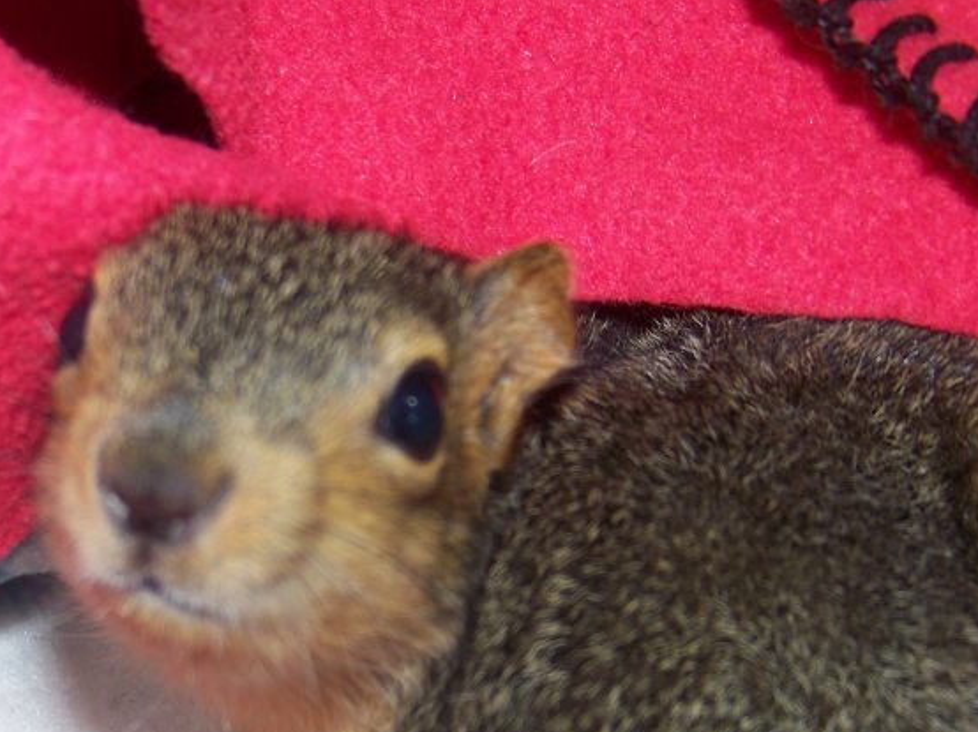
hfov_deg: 19.0
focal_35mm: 103
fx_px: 2909
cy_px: 591
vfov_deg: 14.3
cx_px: 298
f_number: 3.2
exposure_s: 1/30
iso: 64
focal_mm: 10.5
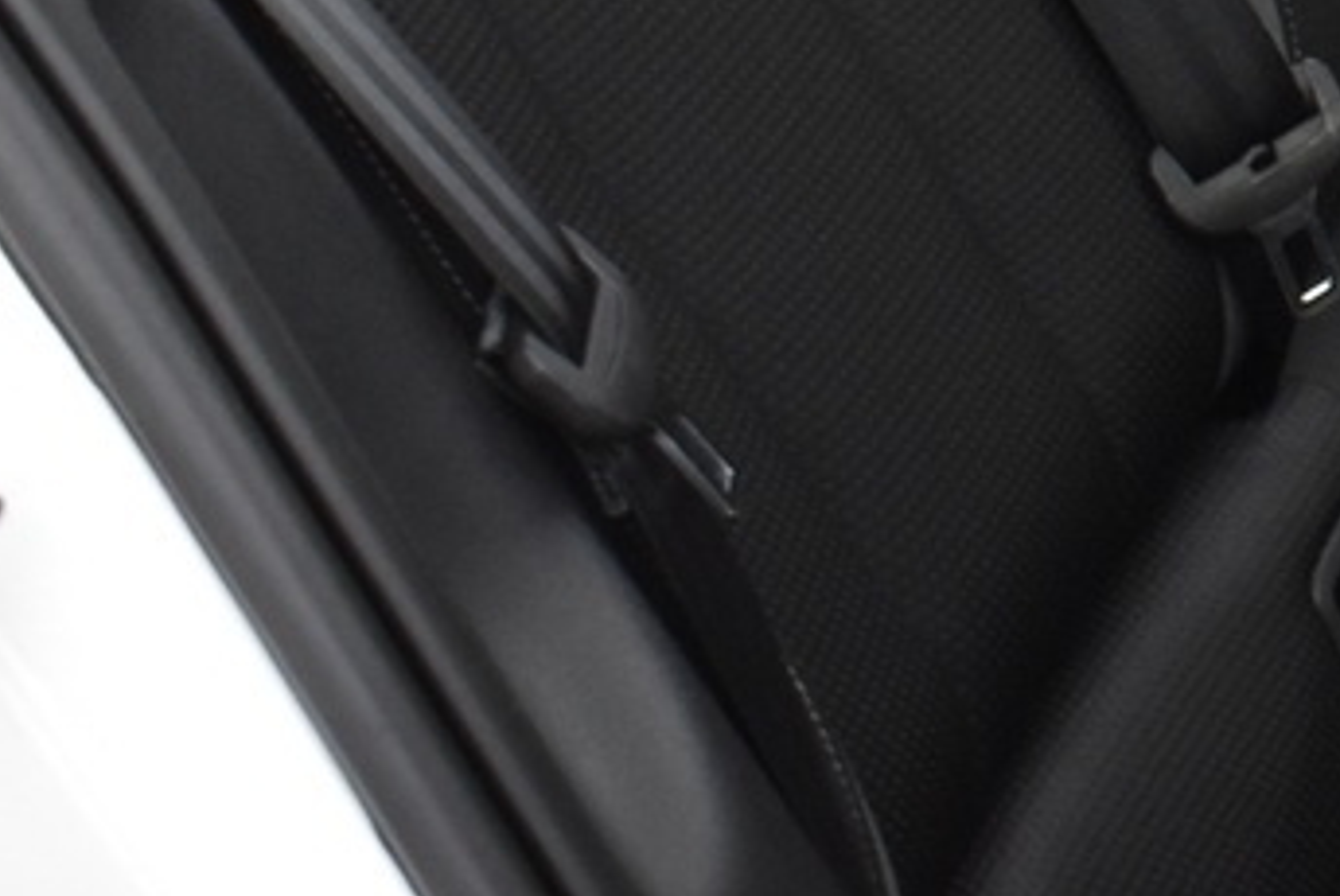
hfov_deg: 14.7
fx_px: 4731
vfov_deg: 10.5
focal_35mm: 127
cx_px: 2158
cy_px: -347
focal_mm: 18
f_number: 5.6
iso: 1250
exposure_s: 1/8
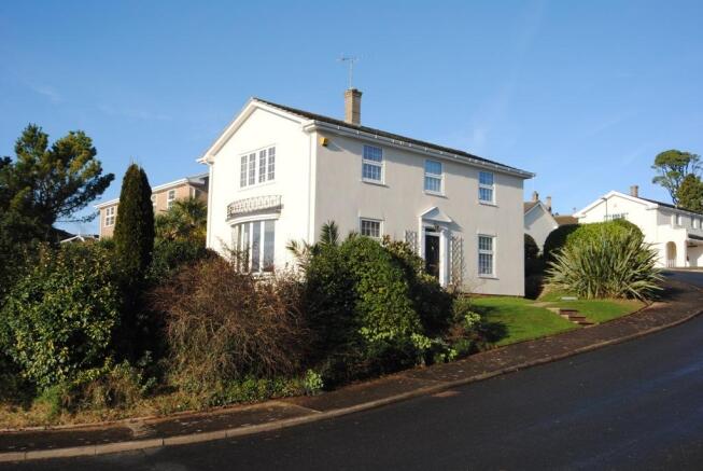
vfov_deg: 37.0
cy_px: 236
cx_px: 352
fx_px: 704
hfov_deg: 53.1
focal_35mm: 36
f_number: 7.1
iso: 100
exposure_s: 1/200
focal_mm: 24
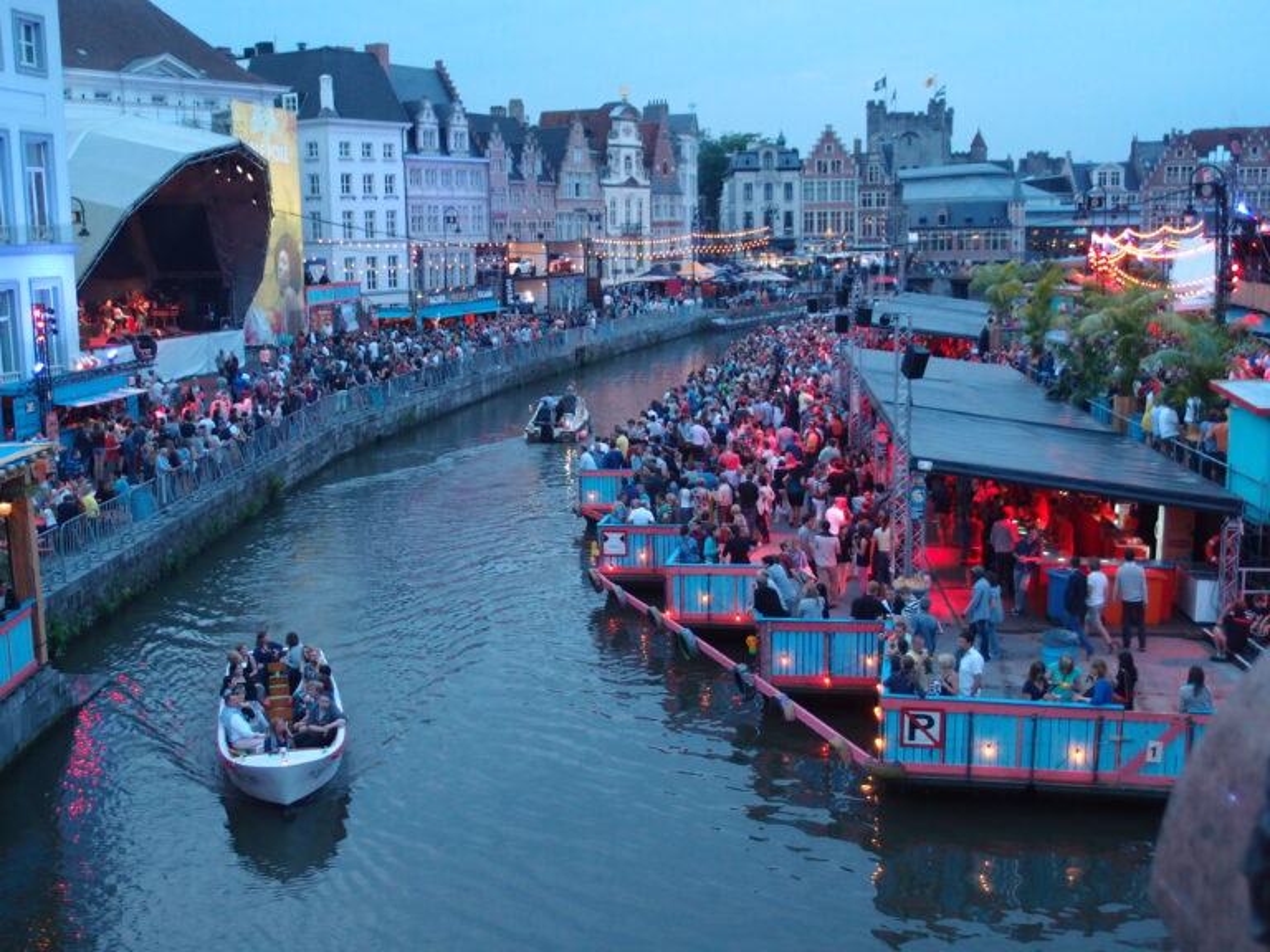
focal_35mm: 41
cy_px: 476
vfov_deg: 35.1
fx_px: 1504
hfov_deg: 45.8
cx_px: 635
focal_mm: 8.99
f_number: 2
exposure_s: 1/40
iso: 200
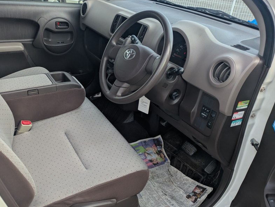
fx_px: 270
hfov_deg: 53.6
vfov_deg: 41.7
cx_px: 114
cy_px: 117
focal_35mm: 34
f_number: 1.89
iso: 53
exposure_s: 1/733
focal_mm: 5.43
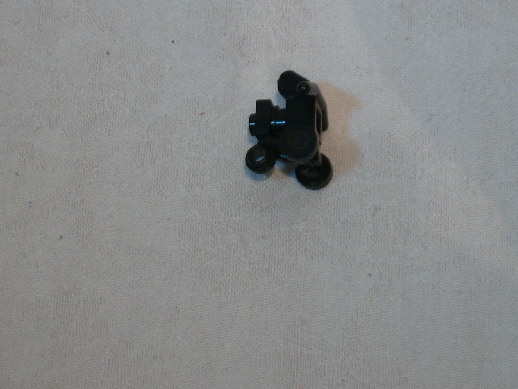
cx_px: 288
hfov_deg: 13.8
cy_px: 135
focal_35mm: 143
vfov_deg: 10.4
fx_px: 2140
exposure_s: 1/7
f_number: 4.9
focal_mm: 17.14
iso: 50
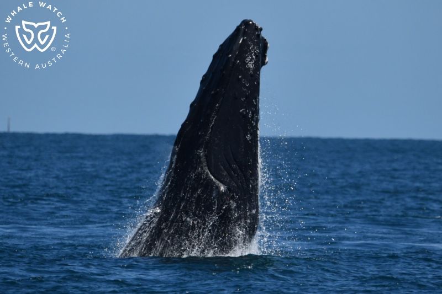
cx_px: 221
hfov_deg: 4.6
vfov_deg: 3.1
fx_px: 5524
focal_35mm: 450
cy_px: 147
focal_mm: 450
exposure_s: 1/8000
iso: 640
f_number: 6
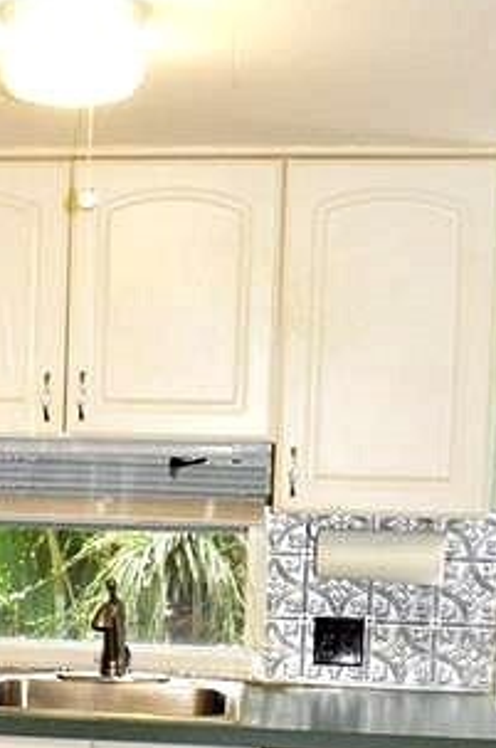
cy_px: 602
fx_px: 1576
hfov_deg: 17.2
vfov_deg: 26.2
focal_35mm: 76
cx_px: -67
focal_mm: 20
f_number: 8
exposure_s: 1/125
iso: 6400
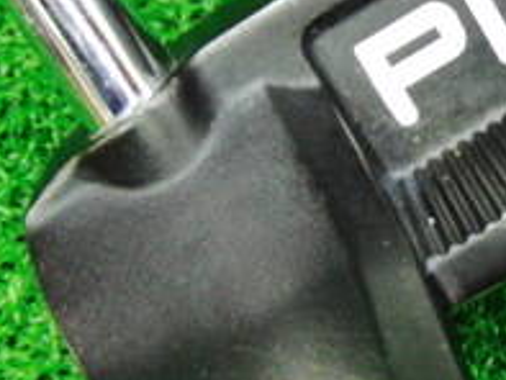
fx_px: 1755
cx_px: 560
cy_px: 118
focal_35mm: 120
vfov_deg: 12.3
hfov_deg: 15.9
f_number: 3.6
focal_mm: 6.42
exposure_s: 1/15
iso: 400
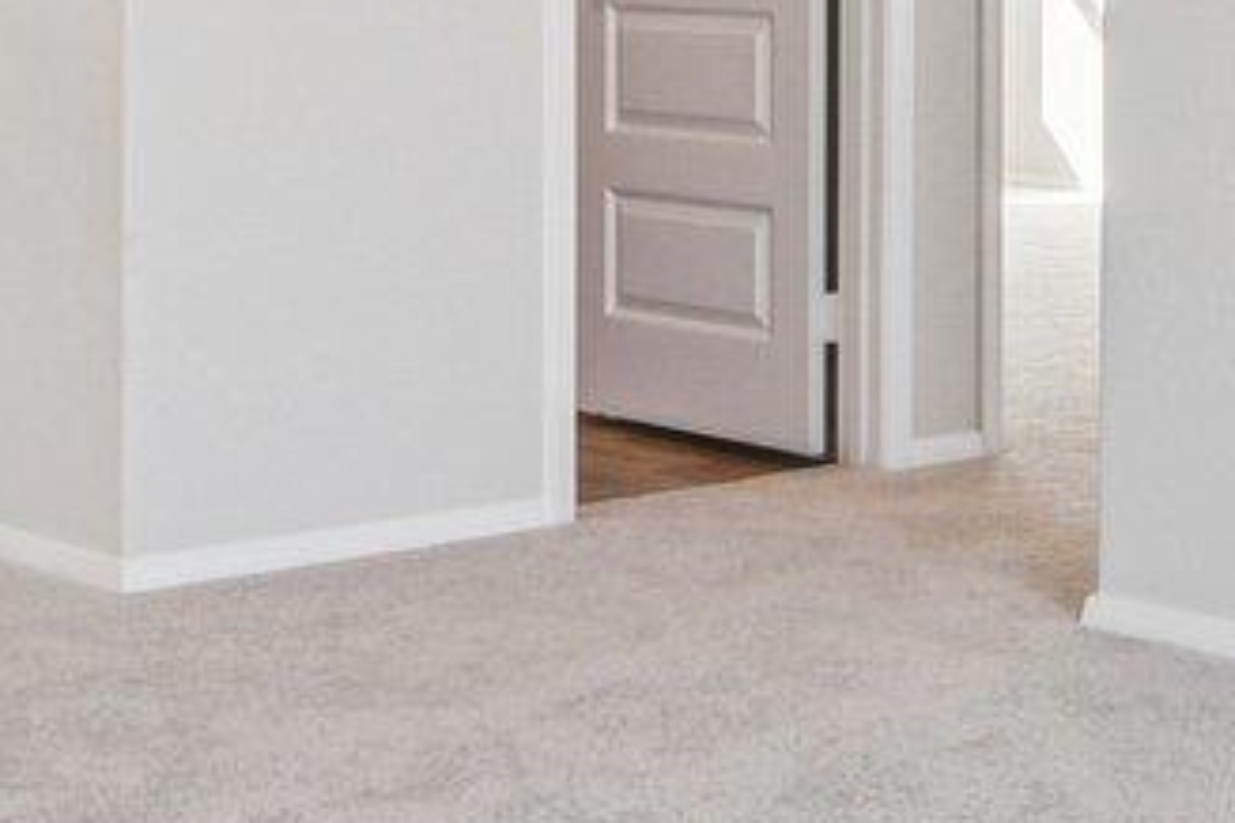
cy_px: -236
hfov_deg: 21.7
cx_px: 631
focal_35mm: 94
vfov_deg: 14.0
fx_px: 3224
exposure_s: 1/25
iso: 400
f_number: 8
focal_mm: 10
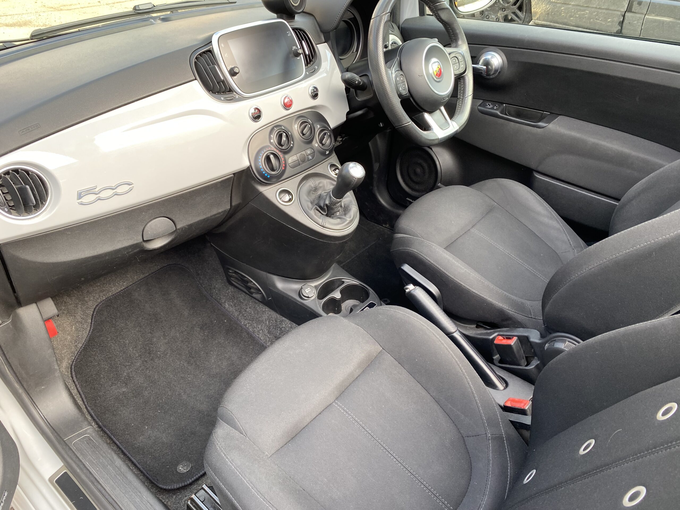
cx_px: 340
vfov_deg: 53.1
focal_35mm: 26
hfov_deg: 67.3
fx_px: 511
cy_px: 255
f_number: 1.8
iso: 64
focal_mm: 4.25
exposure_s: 1/122
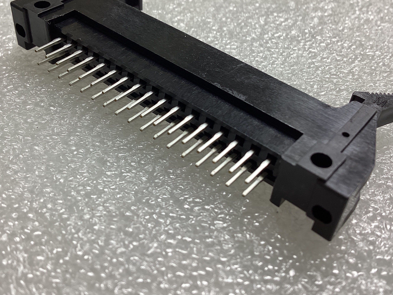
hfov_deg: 45.8
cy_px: 127
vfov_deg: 35.1
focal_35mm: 41
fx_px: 465
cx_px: 188
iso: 64
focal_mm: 3.3
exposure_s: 1/50
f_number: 2.4
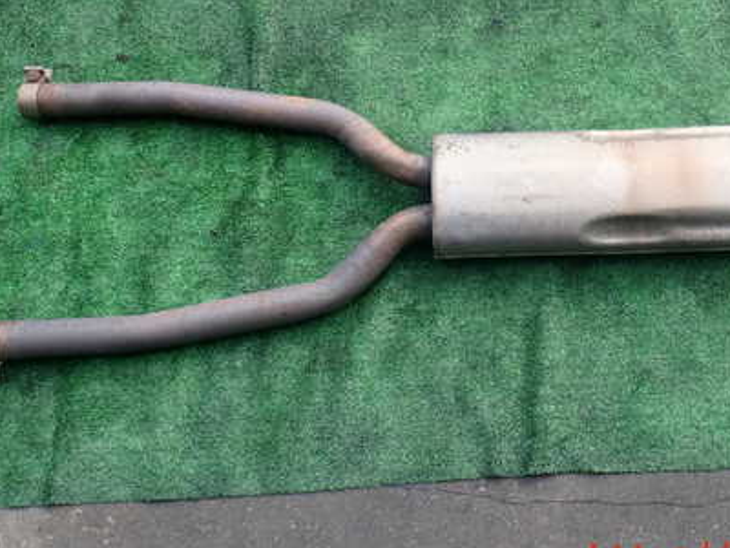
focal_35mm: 45
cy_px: 174
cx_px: 454
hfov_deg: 41.8
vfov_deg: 31.9
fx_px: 949
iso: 100
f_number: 3.2
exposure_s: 1/200
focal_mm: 5.4
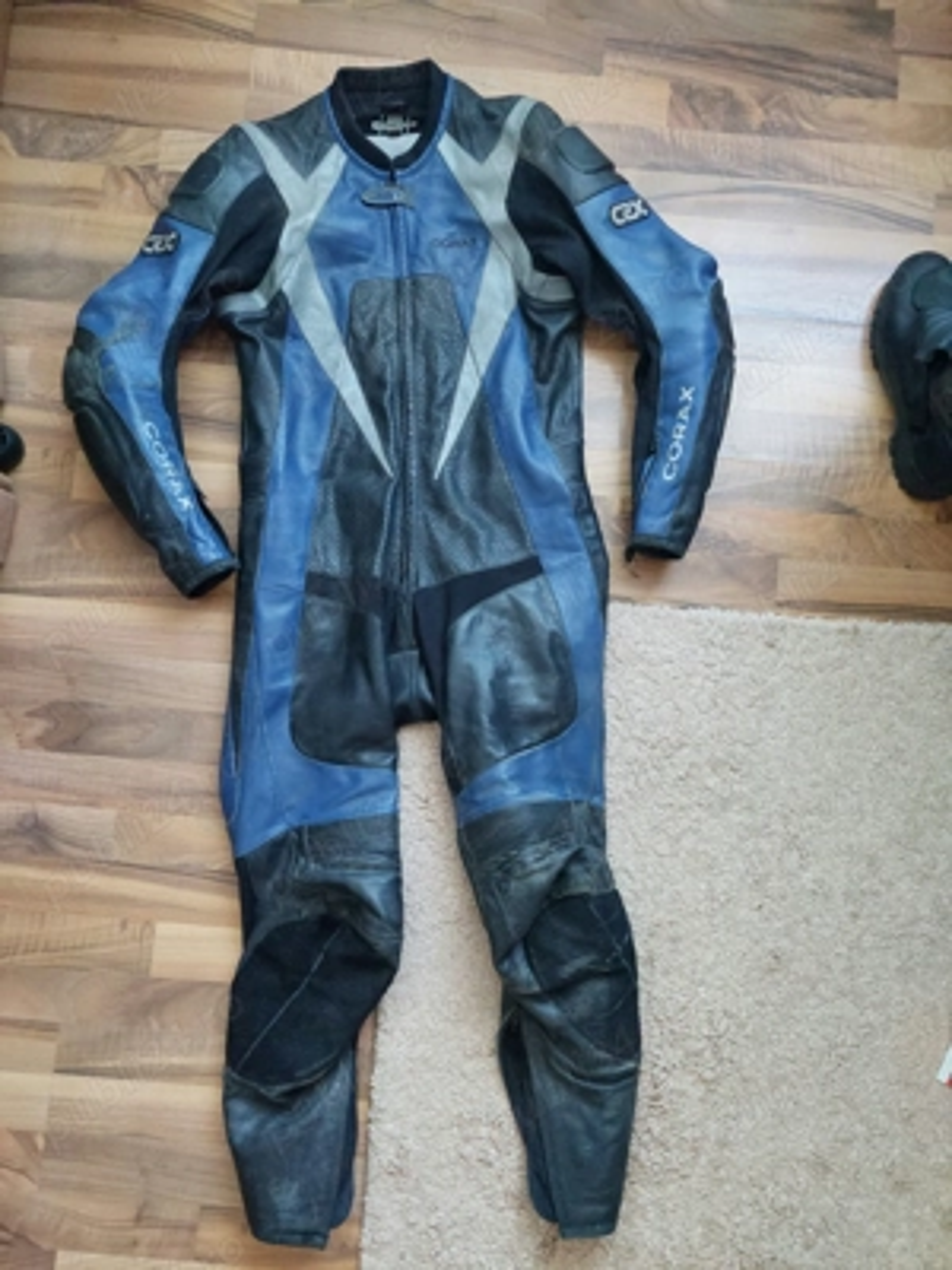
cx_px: 476
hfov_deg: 56.8
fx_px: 880
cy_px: 635
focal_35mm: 24
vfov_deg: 71.6
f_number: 1.8
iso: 500
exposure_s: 1/60.2
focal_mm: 5.23
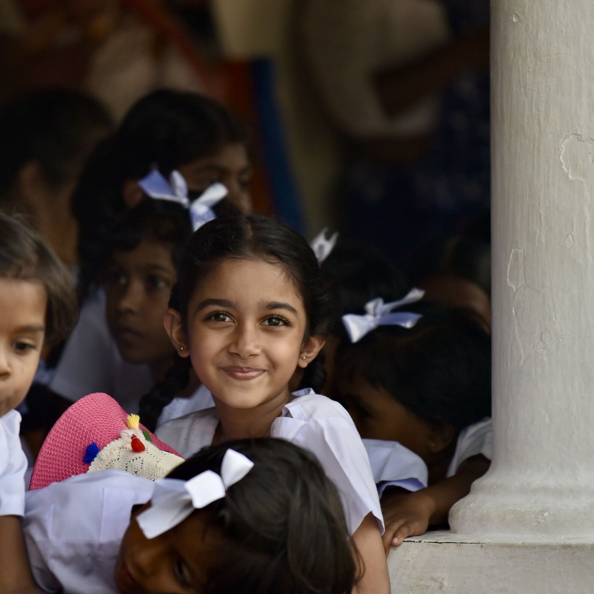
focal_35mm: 243
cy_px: 297
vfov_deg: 7.2
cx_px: 239
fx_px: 4718
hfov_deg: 7.2
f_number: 4
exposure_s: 1/640
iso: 1000
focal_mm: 190
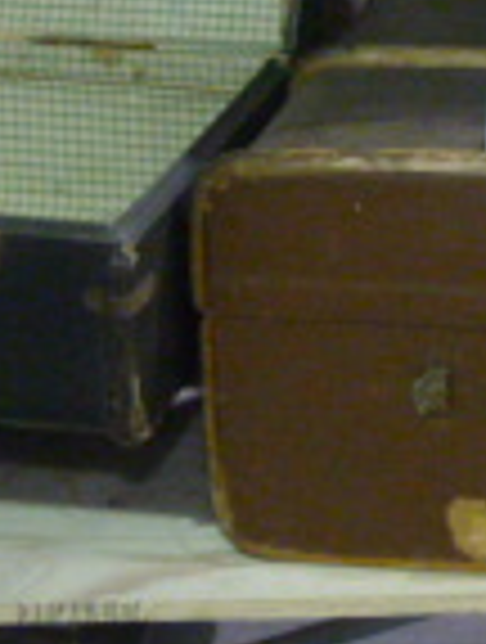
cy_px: 14
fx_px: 2330
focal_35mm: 125
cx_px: 630
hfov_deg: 11.6
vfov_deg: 15.5
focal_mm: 5
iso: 640
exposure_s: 1/8
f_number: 3.3
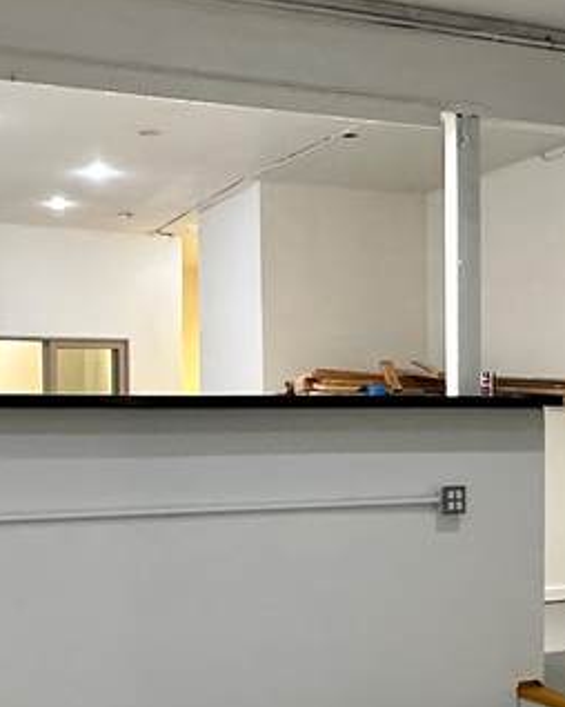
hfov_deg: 27.6
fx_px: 1151
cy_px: 438
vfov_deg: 34.0
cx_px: 242
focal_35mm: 55
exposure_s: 1/60
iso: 250
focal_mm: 2.22
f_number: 2.2
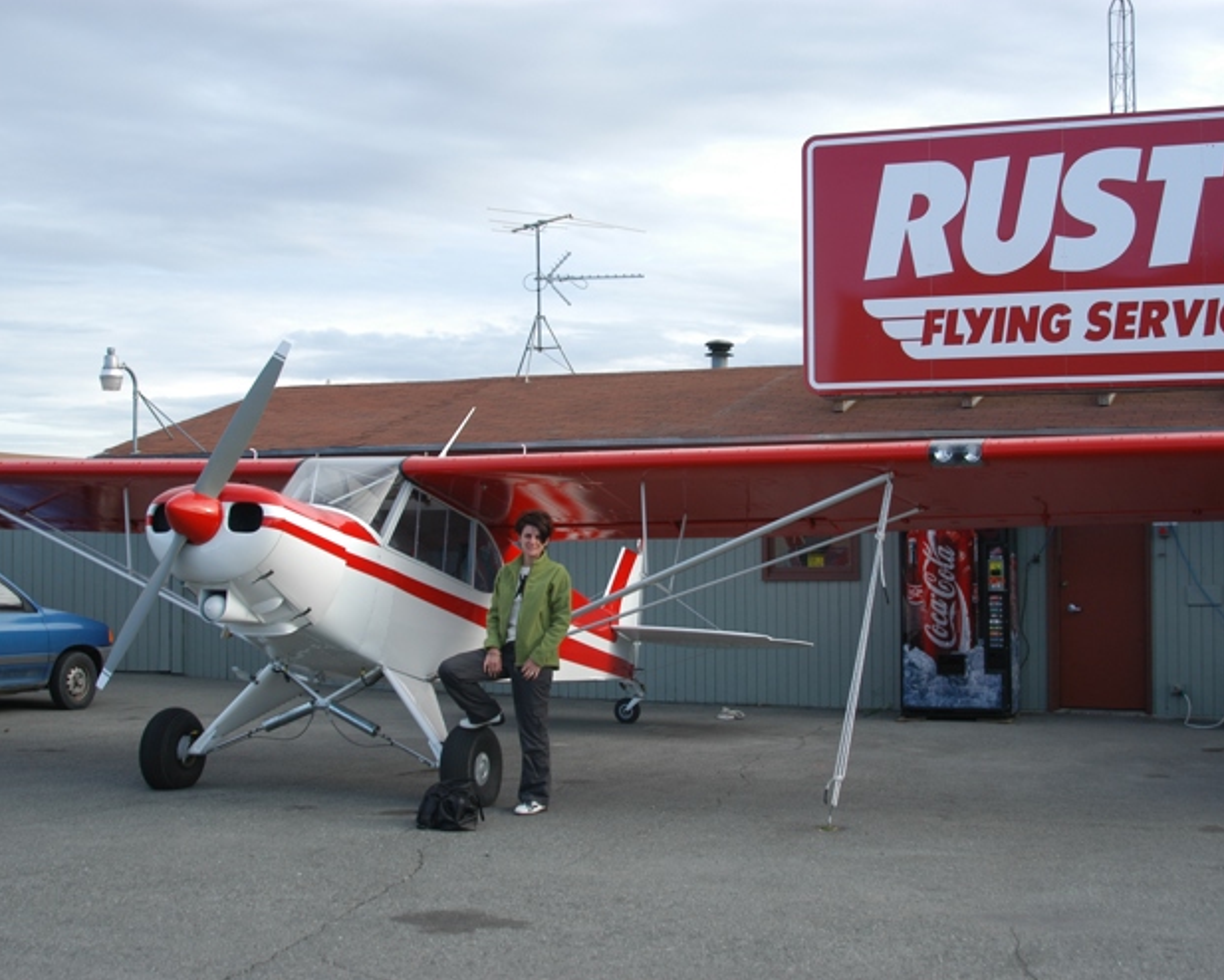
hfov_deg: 38.7
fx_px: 1739
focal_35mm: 48
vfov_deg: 31.5
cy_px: 494
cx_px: 680
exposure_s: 1/500
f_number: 4.8
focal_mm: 28
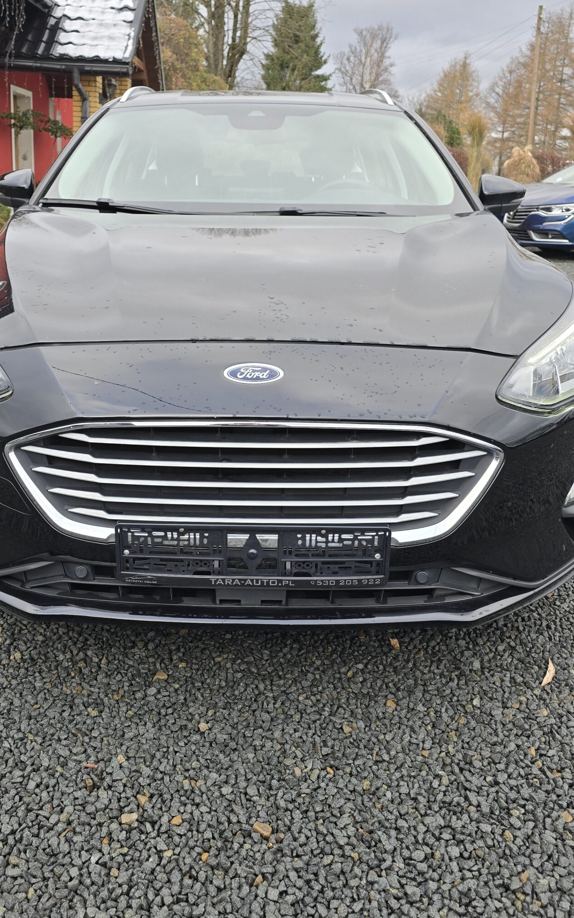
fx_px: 776
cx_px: 247
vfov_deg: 60.8
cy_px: 372
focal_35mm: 31
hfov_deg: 40.5
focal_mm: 6.3
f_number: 1.7
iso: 20
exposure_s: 1/180
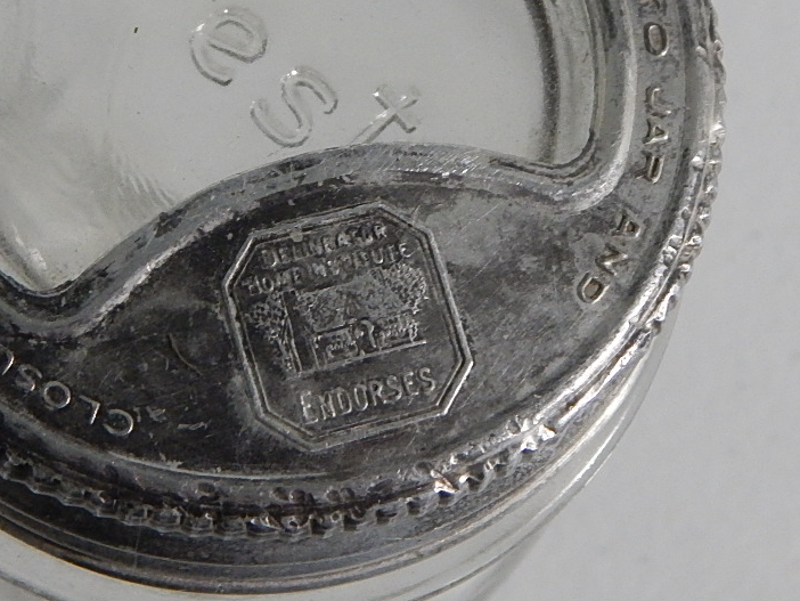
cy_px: 97
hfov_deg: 20.0
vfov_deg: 15.0
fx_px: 2266
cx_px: 277
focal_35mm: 98
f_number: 3.6
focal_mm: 7.7
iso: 400
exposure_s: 1/50
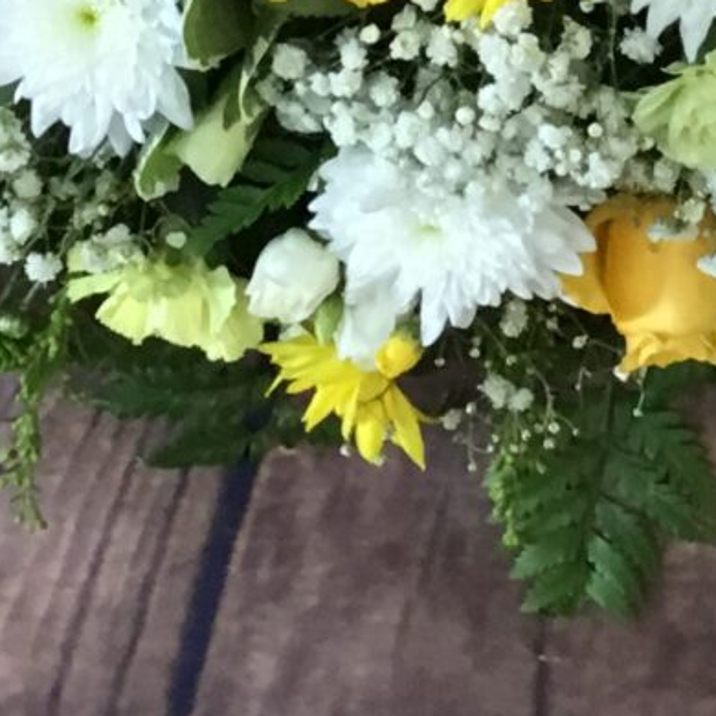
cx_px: 727
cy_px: -303
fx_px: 3370
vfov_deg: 11.7
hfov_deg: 12.0
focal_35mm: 144
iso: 125
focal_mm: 3.3
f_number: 2.4
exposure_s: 1/33
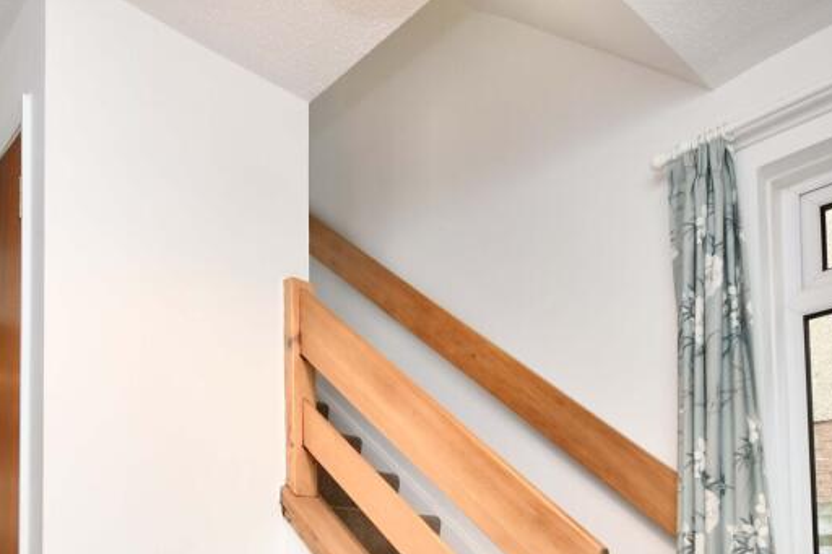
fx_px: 693
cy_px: 552
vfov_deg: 38.7
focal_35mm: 30
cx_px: 309
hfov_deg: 61.1
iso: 360
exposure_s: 1/60
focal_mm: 10
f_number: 4
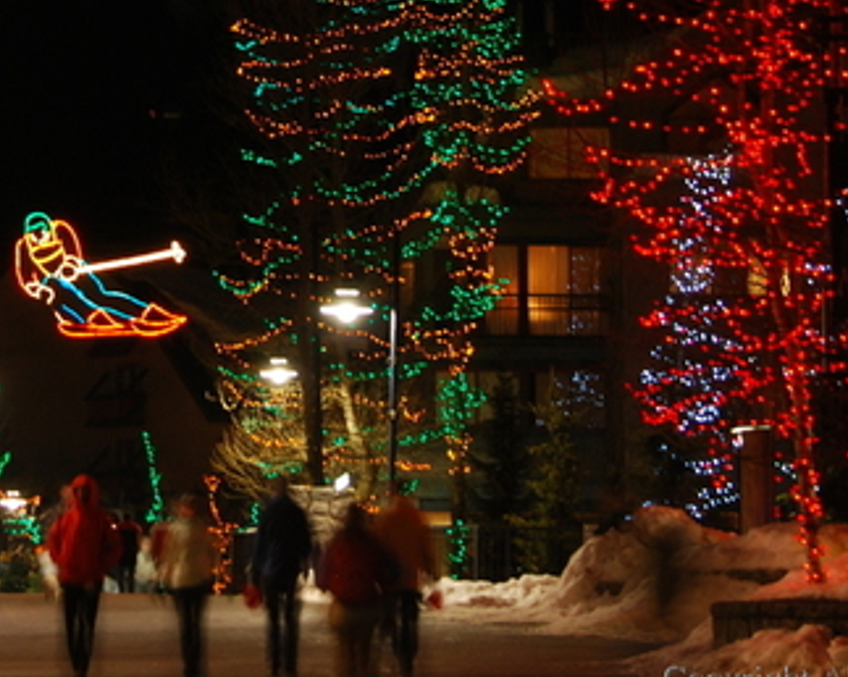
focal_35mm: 168
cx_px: 179
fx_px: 4214
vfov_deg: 9.2
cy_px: 102
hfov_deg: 11.5
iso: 250
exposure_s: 1
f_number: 4.8
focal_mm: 55
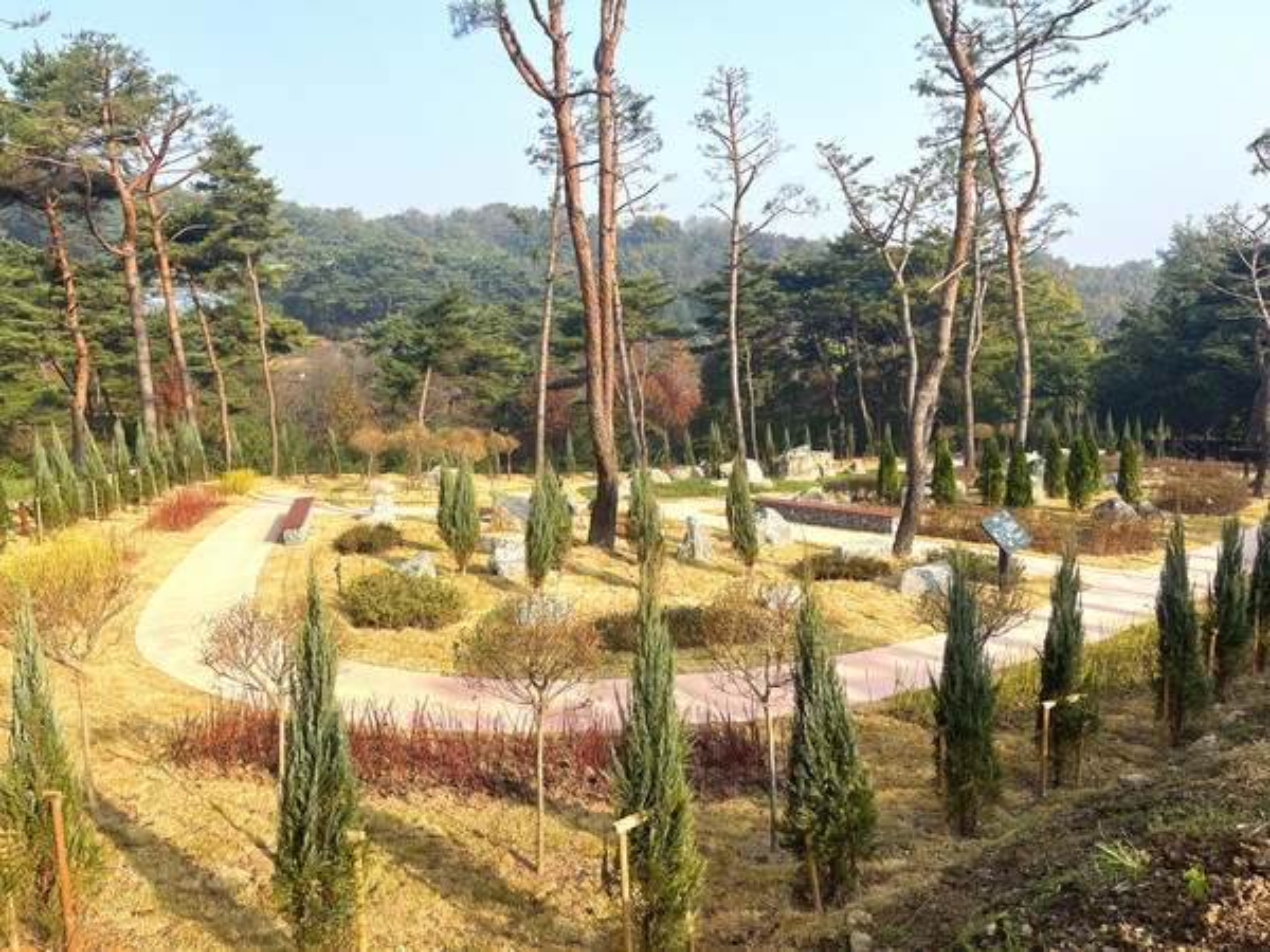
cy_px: 476
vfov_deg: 53.1
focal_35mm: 26
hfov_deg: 67.3
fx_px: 954
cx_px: 635
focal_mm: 5.1
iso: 50
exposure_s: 1/1647
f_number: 1.6
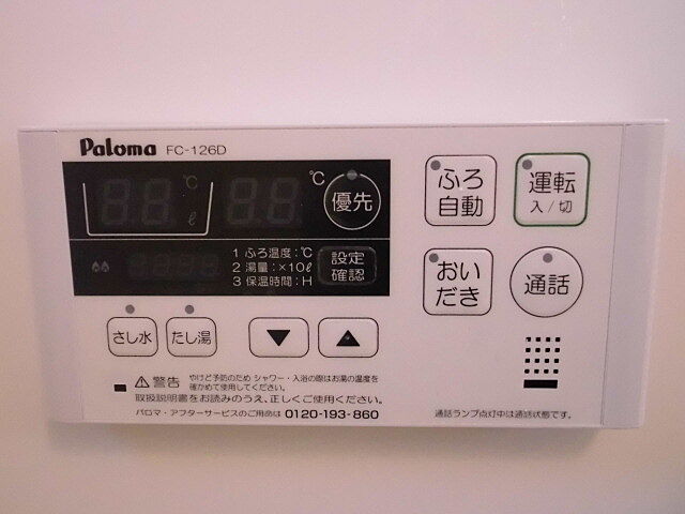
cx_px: 342
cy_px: 257
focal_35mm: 26
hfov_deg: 67.3
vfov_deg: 53.1
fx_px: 515
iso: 800
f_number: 3.2
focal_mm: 4.6
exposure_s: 1/60
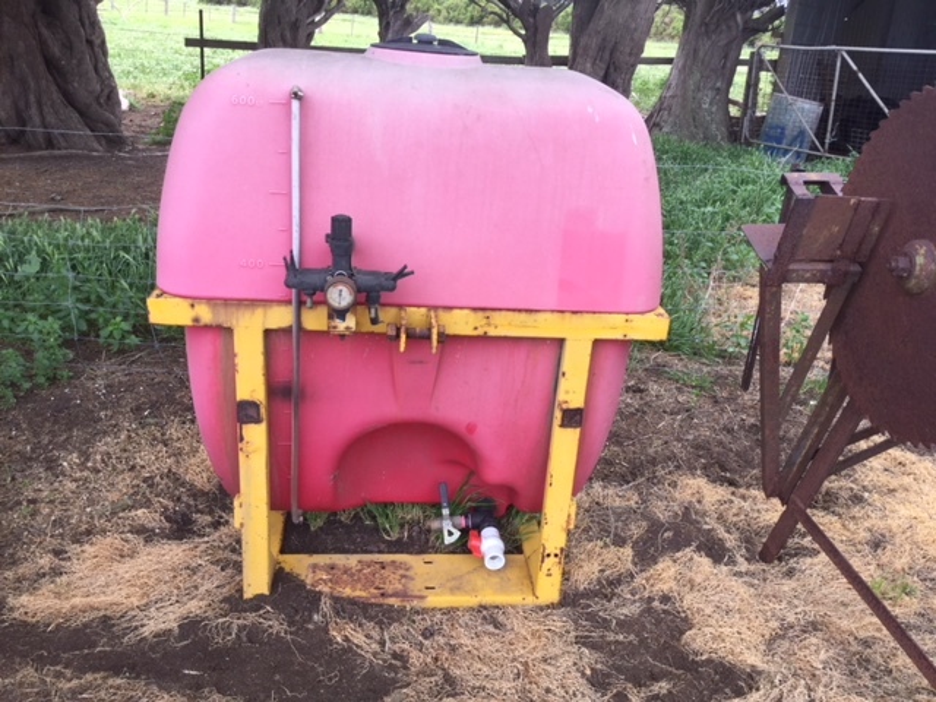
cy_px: 351
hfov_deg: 58.4
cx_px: 468
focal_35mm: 31
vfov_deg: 45.4
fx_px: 838
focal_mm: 3.3
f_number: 2.4
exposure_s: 1/147
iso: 25
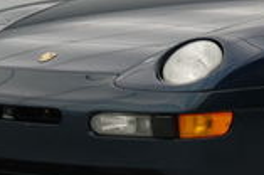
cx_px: 277
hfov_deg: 11.2
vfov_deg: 7.5
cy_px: 21
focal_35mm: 182
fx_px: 1332
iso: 400
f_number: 5
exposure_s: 1/50
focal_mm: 38
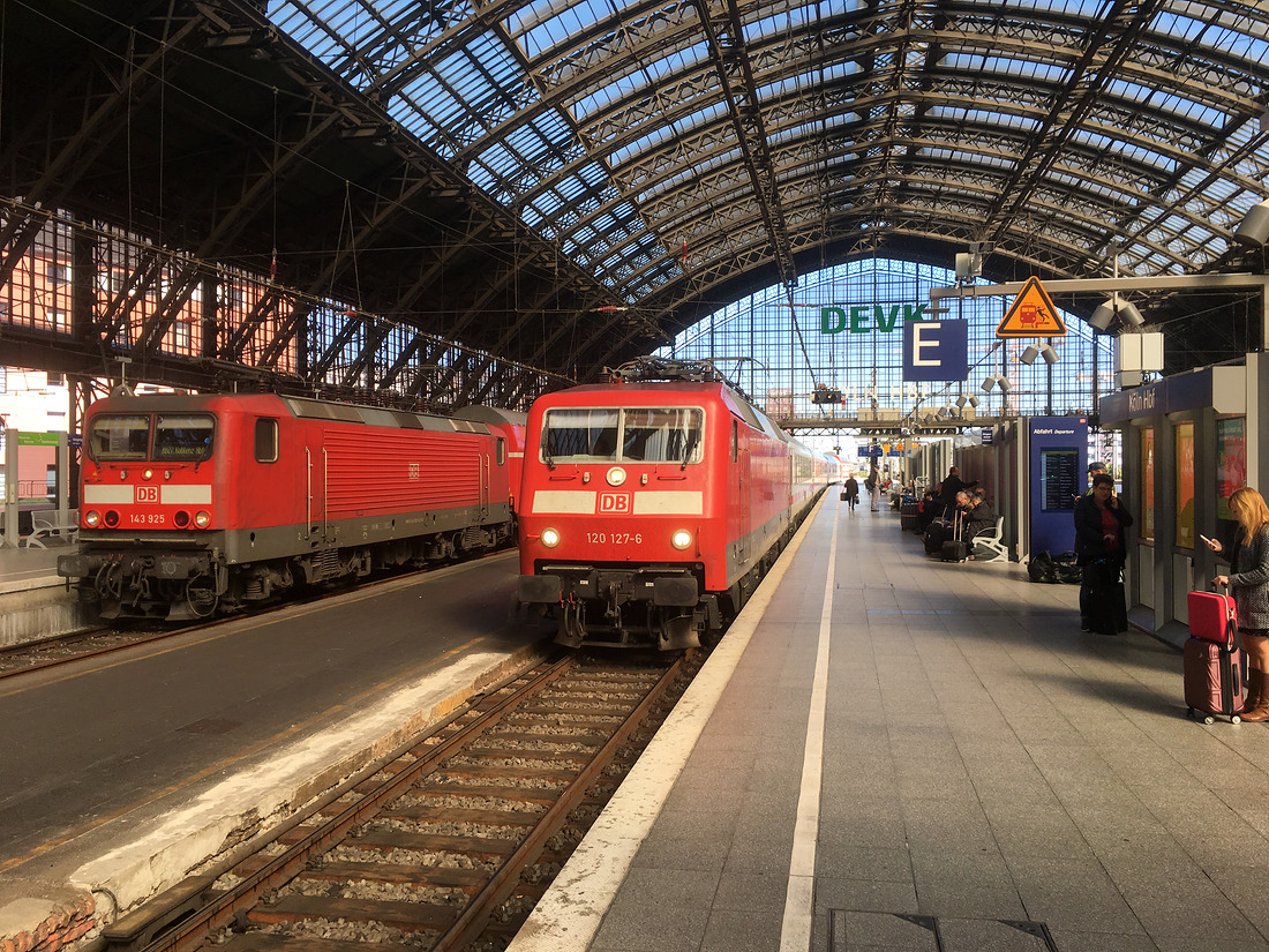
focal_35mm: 29
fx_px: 1063
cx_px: 634
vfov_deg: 48.2
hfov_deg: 61.7
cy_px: 476
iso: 25
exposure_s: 1/340
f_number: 2.2
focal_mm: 4.15
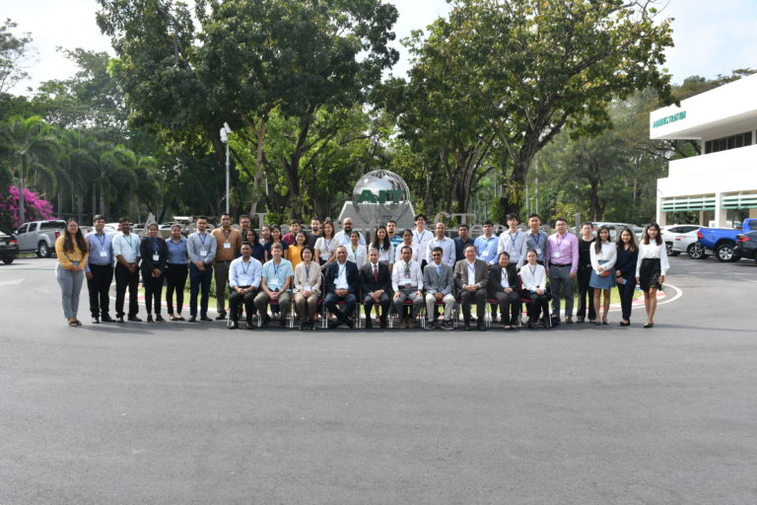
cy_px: 252
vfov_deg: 38.9
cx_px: 378
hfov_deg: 55.8
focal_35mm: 34
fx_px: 715
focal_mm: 23
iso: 160
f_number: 9
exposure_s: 1/200
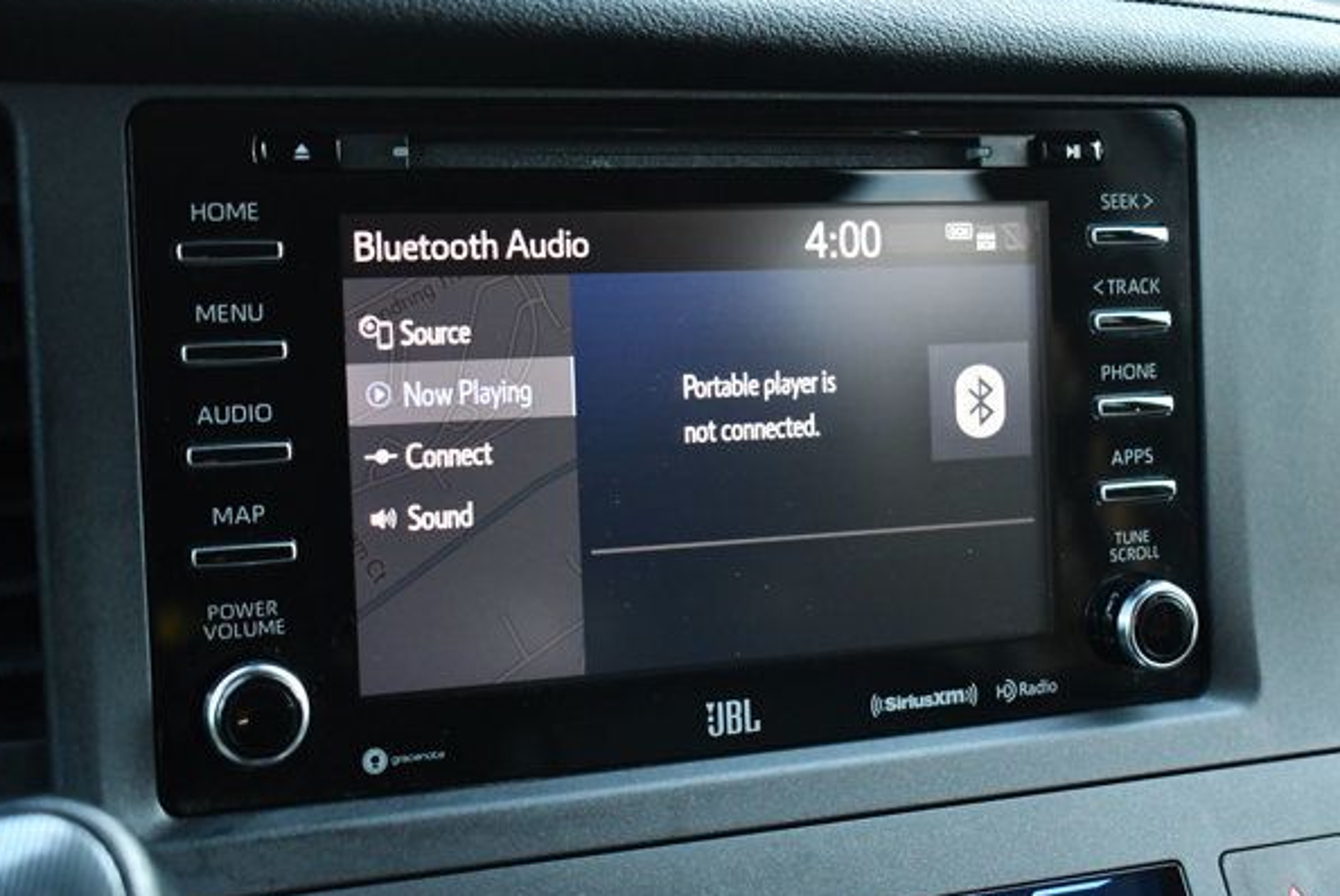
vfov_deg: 24.2
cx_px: 656
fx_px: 2086
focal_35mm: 56
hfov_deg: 35.6
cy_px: 430
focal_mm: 35
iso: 3200
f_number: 4.5
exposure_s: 1/125
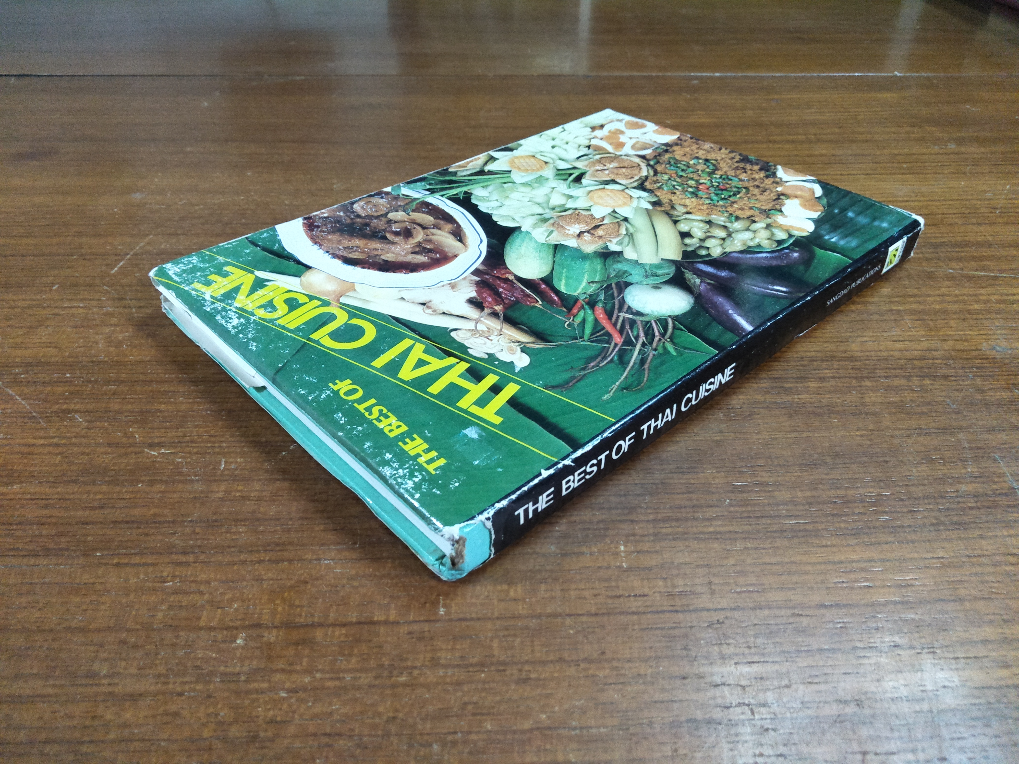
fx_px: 589
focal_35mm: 20
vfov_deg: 66.0
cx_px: 510
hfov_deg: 81.7
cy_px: 382
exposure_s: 1/33
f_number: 2.2
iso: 367
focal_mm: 3.46
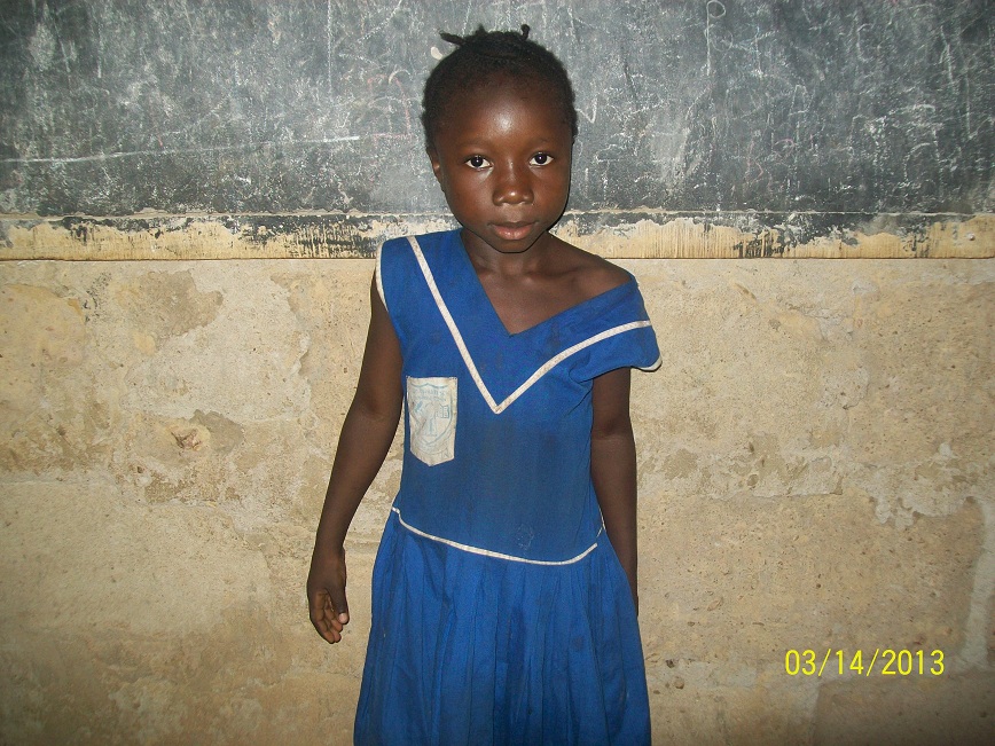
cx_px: 498
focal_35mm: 36
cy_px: 373
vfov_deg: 39.7
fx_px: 1035
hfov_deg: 51.4
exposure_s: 1/60
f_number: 2.7
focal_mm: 6
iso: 64
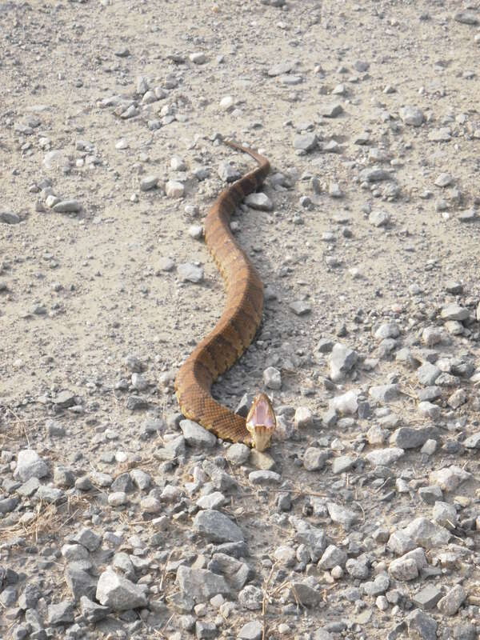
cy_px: 320
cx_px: 240
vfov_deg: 17.3
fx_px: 2108
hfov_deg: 13.0
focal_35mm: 114
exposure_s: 1/200
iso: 100
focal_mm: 20.1
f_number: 5
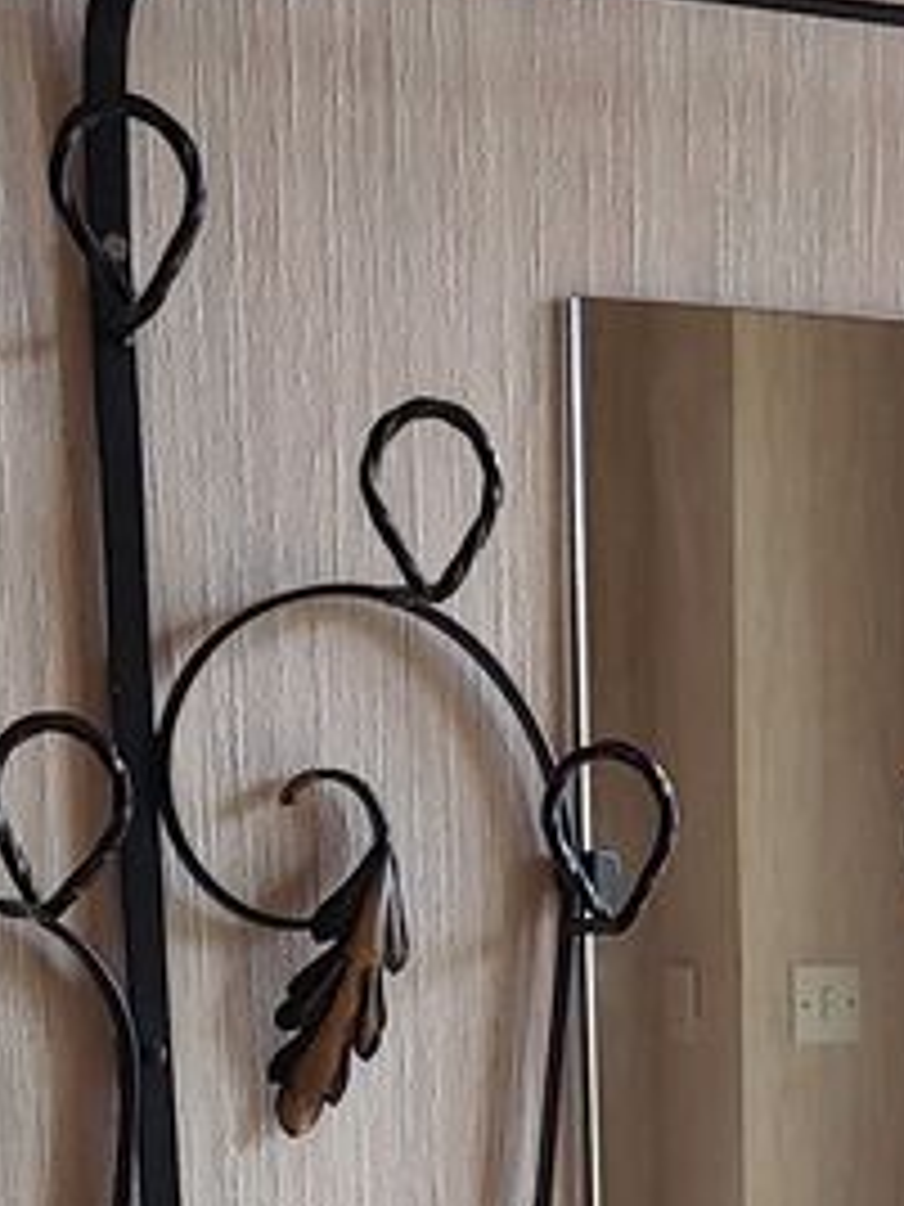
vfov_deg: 16.2
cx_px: 926
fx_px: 3900
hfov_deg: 13.0
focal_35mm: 112
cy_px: 1755
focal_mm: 4.6
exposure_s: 1/50
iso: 200
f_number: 1.8
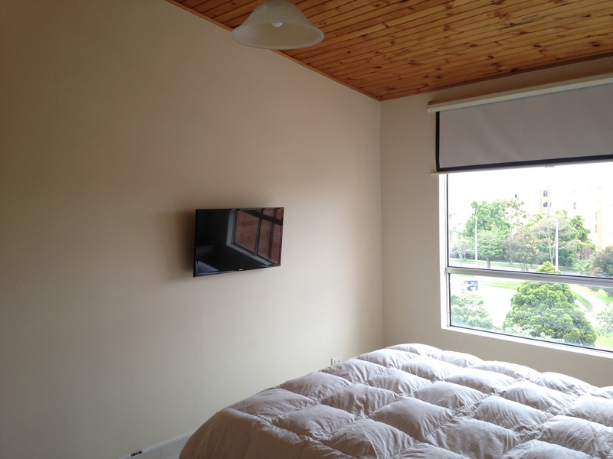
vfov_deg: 42.9
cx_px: 306
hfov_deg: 55.4
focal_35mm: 33
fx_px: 584
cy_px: 230
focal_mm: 4.12
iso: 50
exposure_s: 1/120
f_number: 2.4
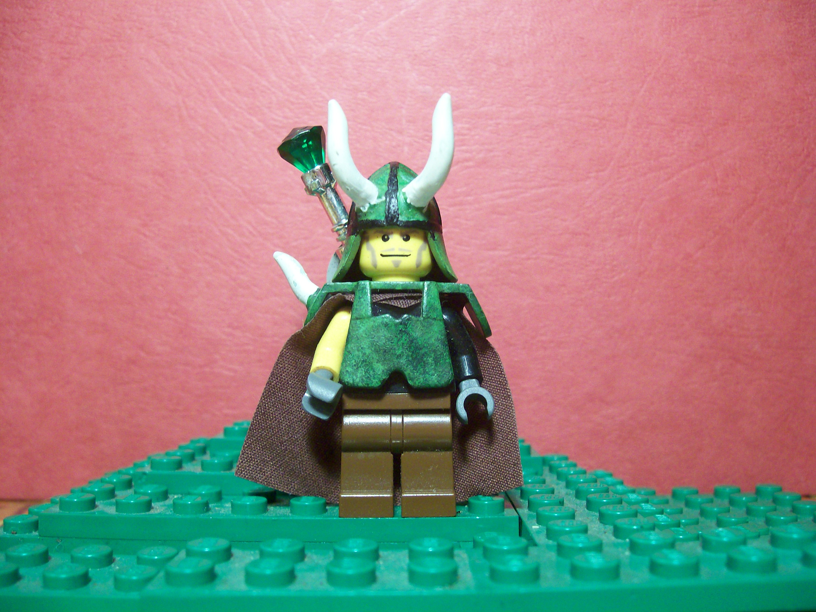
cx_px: 408
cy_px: 306
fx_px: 825
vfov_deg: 40.7
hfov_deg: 52.6
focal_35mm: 35
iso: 160
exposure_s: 1/18.5
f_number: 2.8
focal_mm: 5.8
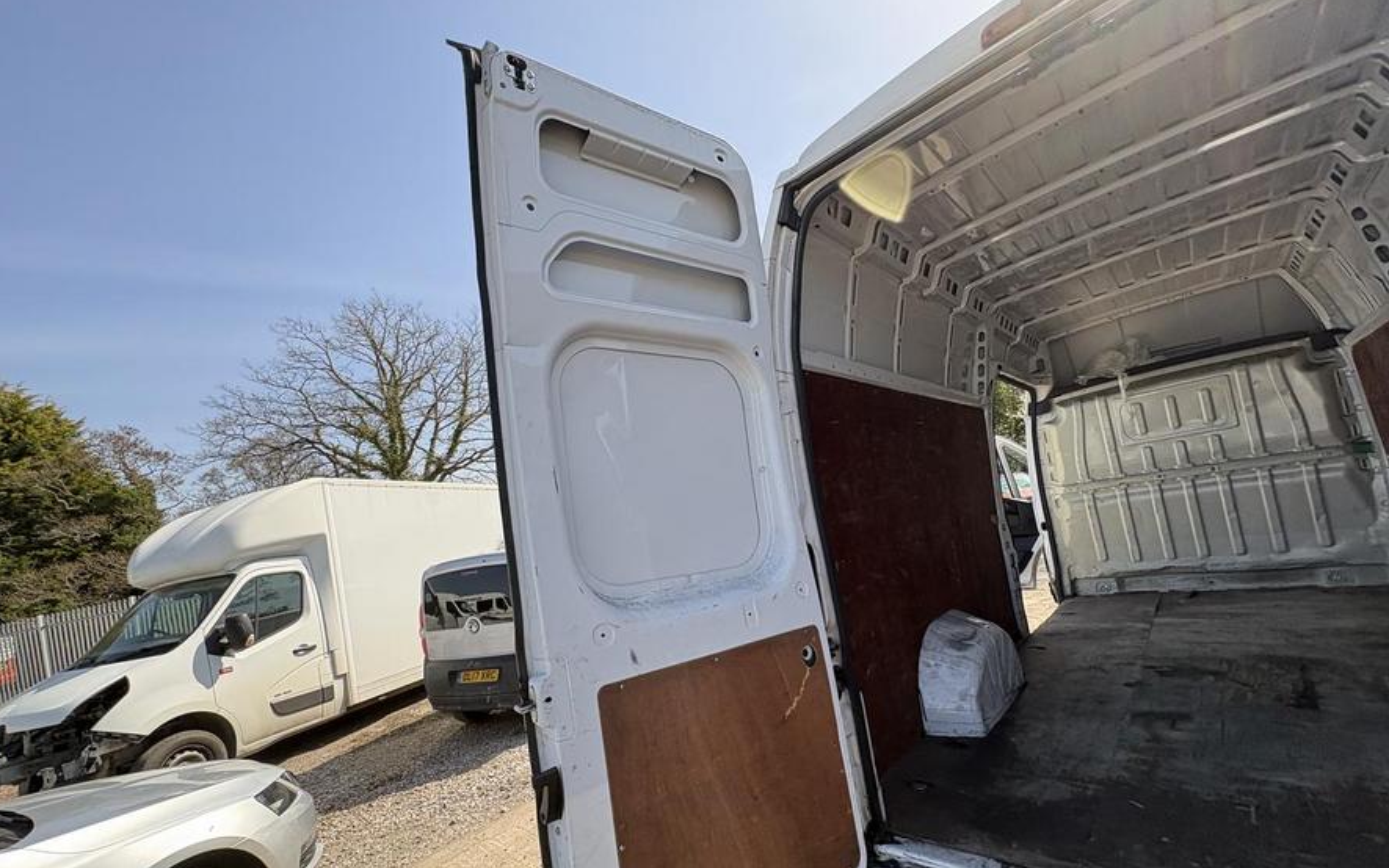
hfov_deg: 101.5
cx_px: 688
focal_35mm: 15
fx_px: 568
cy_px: 494
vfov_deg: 74.4
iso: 40
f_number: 2.2
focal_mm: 2.22
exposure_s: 1/529
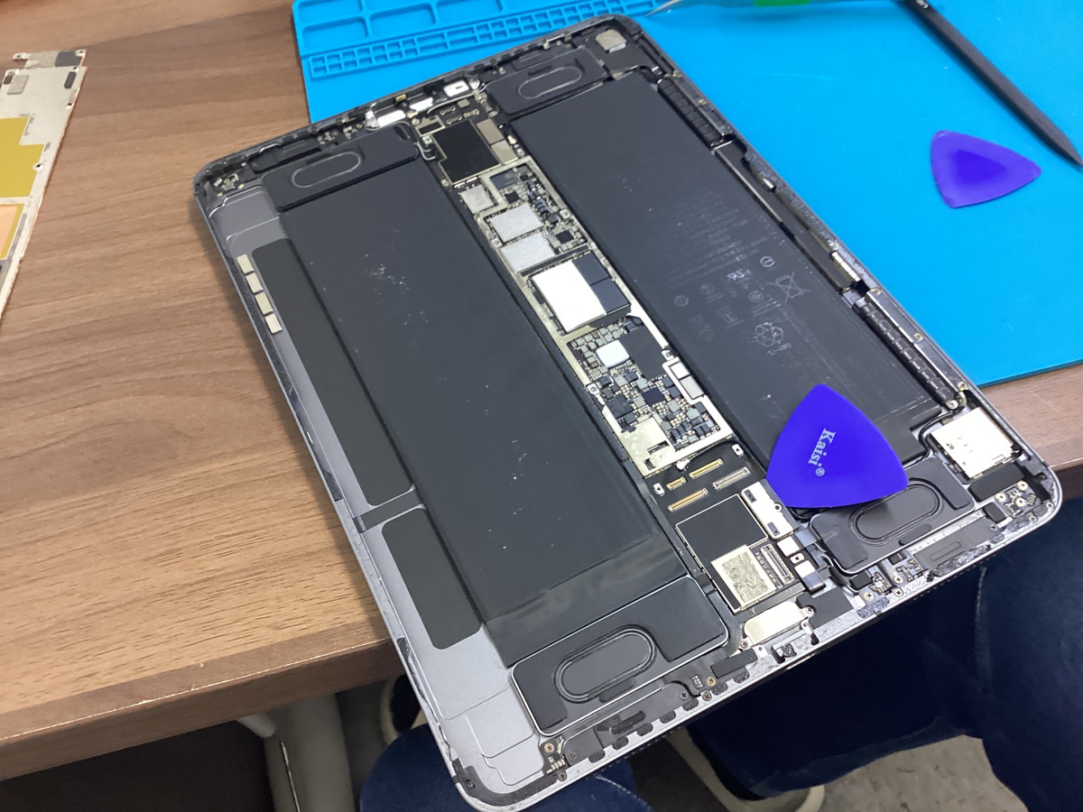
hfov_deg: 58.4
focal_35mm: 31
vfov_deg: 45.4
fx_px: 970
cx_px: 542
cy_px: 406
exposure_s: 1/50
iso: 250
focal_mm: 3.3
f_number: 2.4
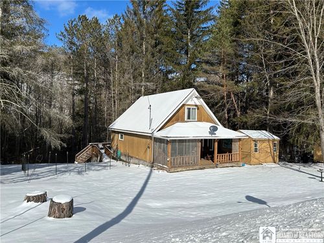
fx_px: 243
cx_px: 162
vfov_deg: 53.1
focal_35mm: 26
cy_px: 122
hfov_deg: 67.3
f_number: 1.5
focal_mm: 5.7
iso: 50
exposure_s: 1/10309
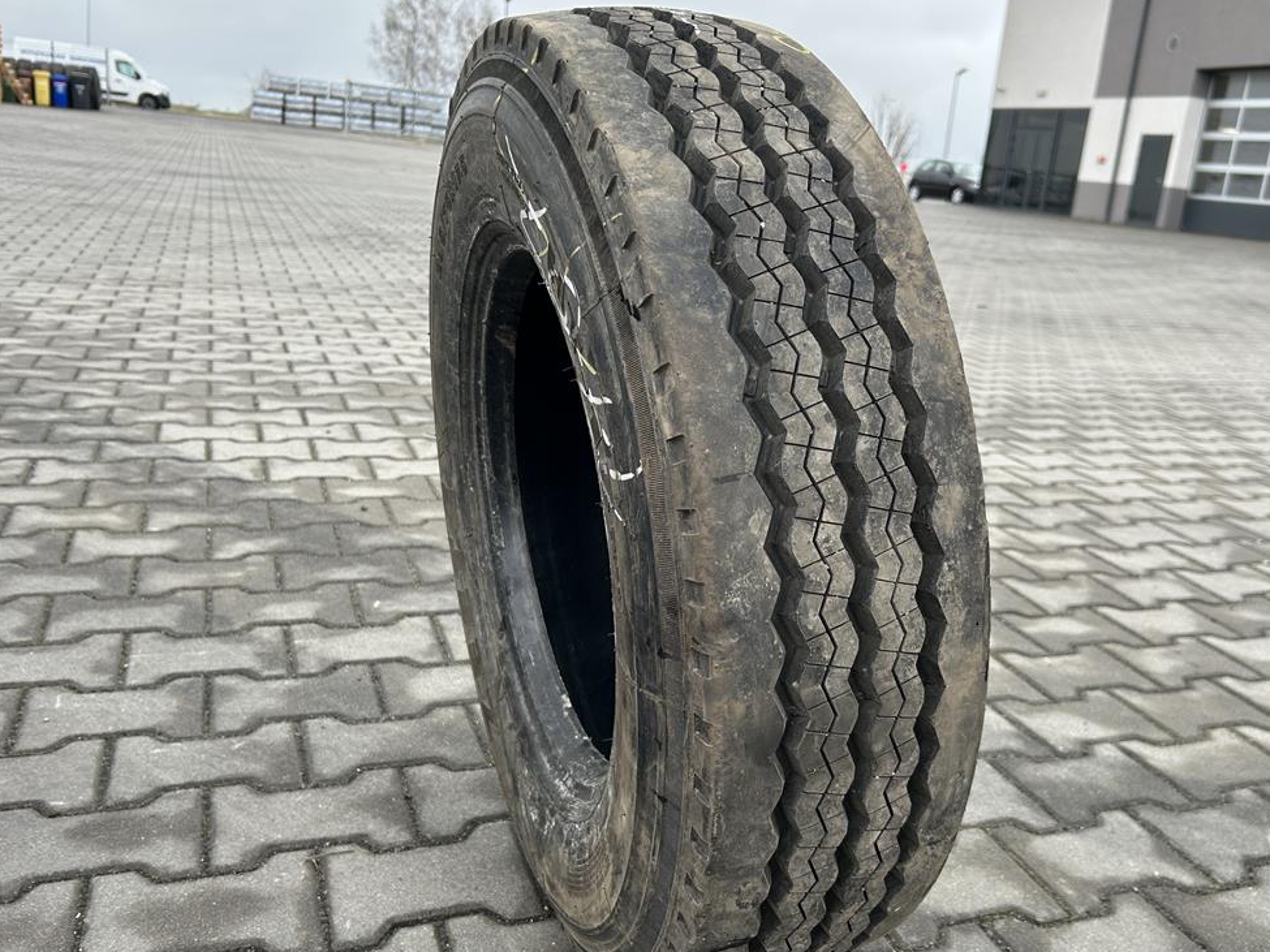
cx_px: 714
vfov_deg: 44.1
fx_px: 1174
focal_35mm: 32
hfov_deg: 56.7
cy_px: 488
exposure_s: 1/353
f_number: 1.5
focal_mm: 5.7
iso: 50
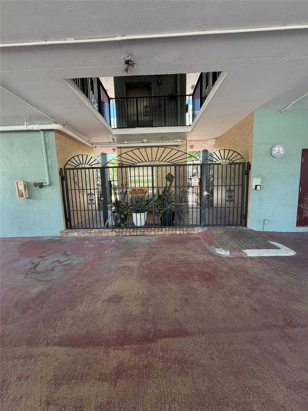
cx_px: 154
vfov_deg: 102.1
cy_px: 206
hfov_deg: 85.7
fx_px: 166
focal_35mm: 14
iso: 200
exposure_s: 1/121
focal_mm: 2.22
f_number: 2.2
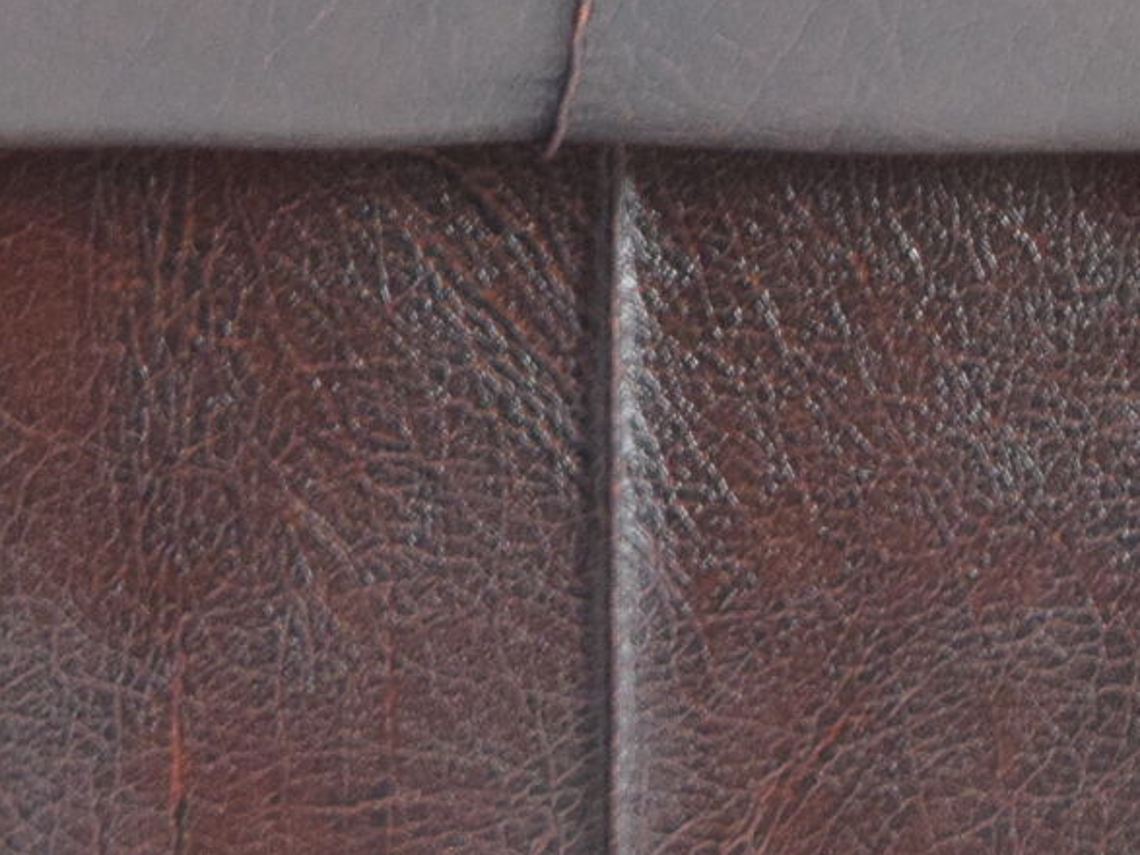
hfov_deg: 9.6
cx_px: 107
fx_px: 6783
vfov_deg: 7.2
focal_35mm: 206
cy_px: -163
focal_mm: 28
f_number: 4
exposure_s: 1/40
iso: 1600
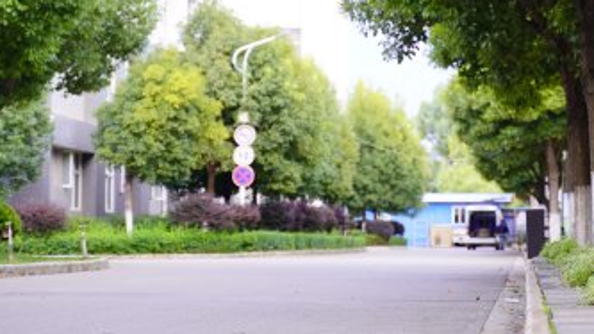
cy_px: 43
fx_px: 2000
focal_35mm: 127
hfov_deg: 16.8
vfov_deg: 9.5
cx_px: 423
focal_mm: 66
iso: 250
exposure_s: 1/125
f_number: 2.8
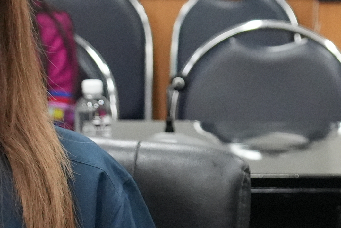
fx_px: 1724
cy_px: 239
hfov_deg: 11.2
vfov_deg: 7.5
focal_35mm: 182
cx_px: 331
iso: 6400
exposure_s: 1/160
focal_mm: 42
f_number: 4.5
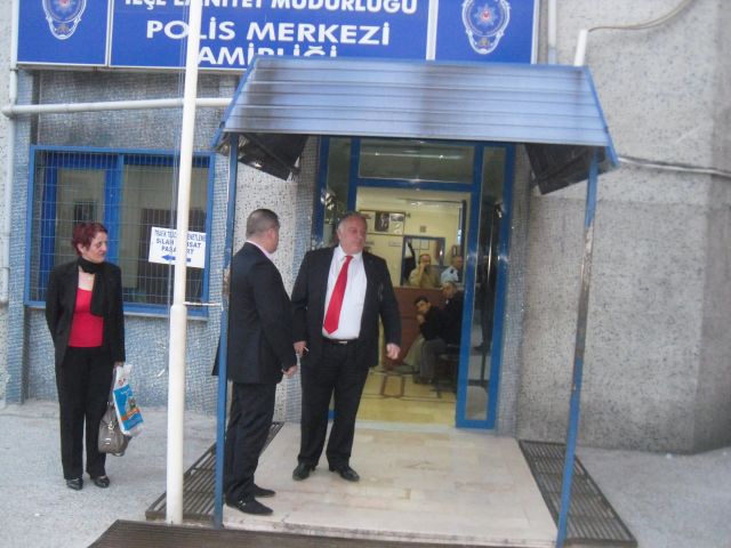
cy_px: 274
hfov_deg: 54.0
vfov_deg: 41.8
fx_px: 718
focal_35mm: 34
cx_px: 366
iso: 400
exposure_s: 1/45
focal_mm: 6
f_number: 2.8
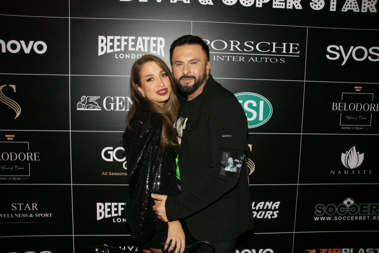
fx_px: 347
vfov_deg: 40.0
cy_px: 126
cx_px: 190
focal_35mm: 33
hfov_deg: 57.2
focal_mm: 22
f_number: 5.6
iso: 800
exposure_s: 1/60
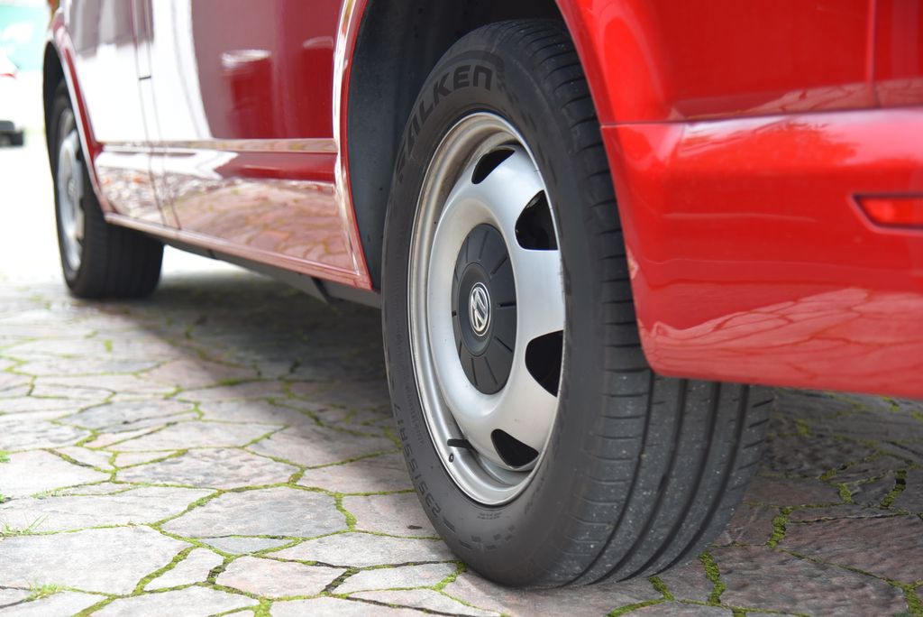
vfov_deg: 23.4
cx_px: 462
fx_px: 1488
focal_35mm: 58
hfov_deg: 34.5
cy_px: 308
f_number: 4
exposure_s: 1/40
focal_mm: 58
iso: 500
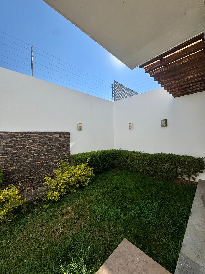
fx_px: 111
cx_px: 102
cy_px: 137
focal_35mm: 14
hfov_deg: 85.7
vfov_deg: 102.1
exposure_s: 1/2985
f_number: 2.2
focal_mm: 2.22
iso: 50
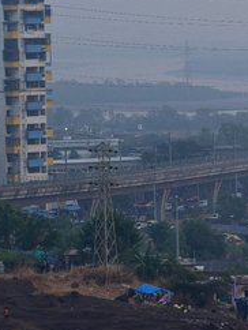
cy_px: 165
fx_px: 2384
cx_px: 369
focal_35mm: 250
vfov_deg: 7.9
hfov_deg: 5.9
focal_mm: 70
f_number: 11
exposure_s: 1/160
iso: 400
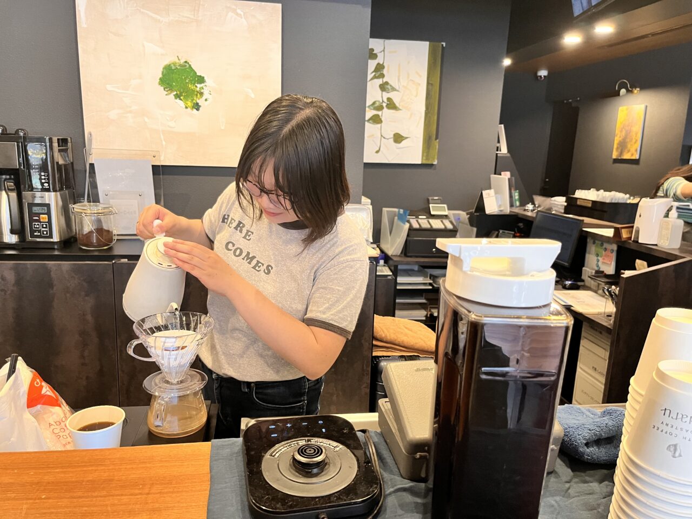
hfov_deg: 67.3
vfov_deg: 53.1
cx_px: 346
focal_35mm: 26
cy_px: 260
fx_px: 520
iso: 250
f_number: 1.6
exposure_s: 1/50
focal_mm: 5.1
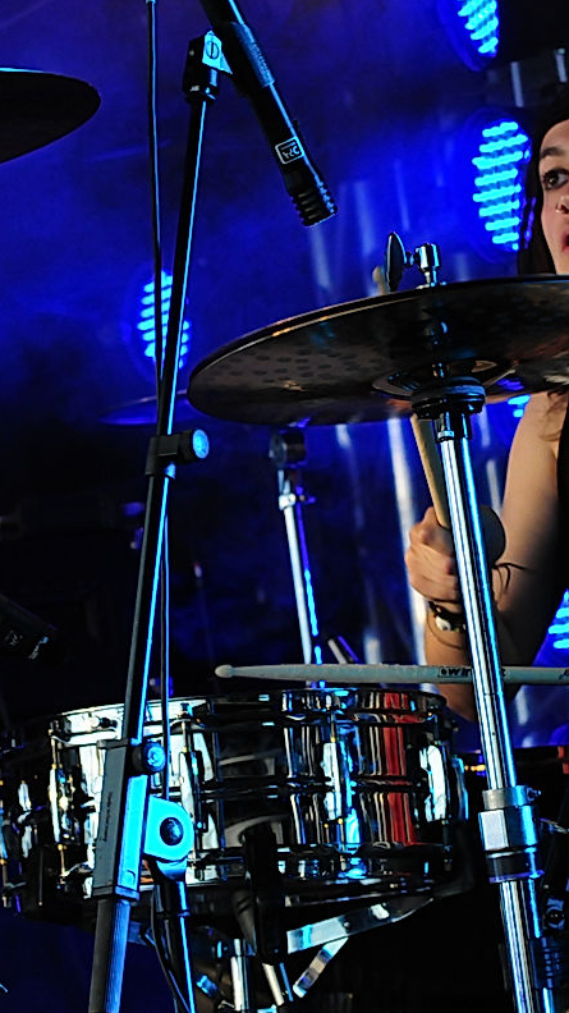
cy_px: 507
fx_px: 3511
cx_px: 371
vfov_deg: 16.4
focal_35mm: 131
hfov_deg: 9.3
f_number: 5.6
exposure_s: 1/125
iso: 1600
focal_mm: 55
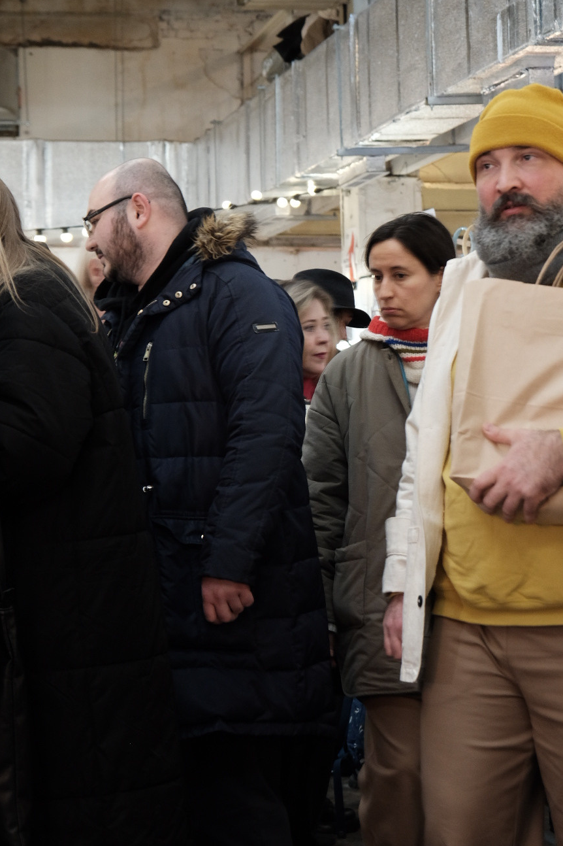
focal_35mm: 81
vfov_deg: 25.0
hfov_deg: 16.8
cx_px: 248
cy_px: 370
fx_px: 1901
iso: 1250
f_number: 4
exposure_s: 1/30
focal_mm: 39.3
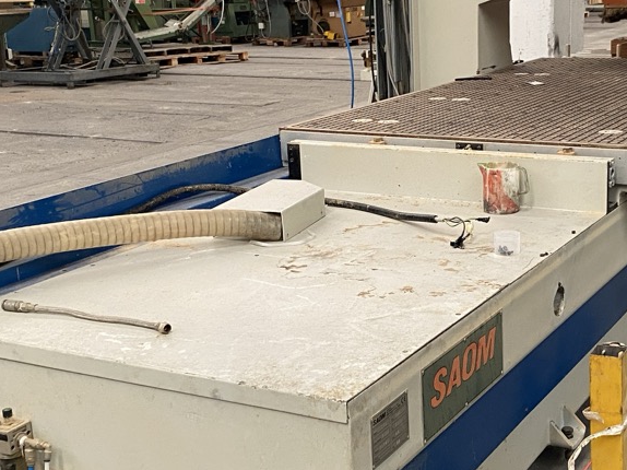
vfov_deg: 25.2
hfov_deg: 33.0
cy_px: 227
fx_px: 1050
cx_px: 417
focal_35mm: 58
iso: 250
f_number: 1.8
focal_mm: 4.25
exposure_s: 1/60
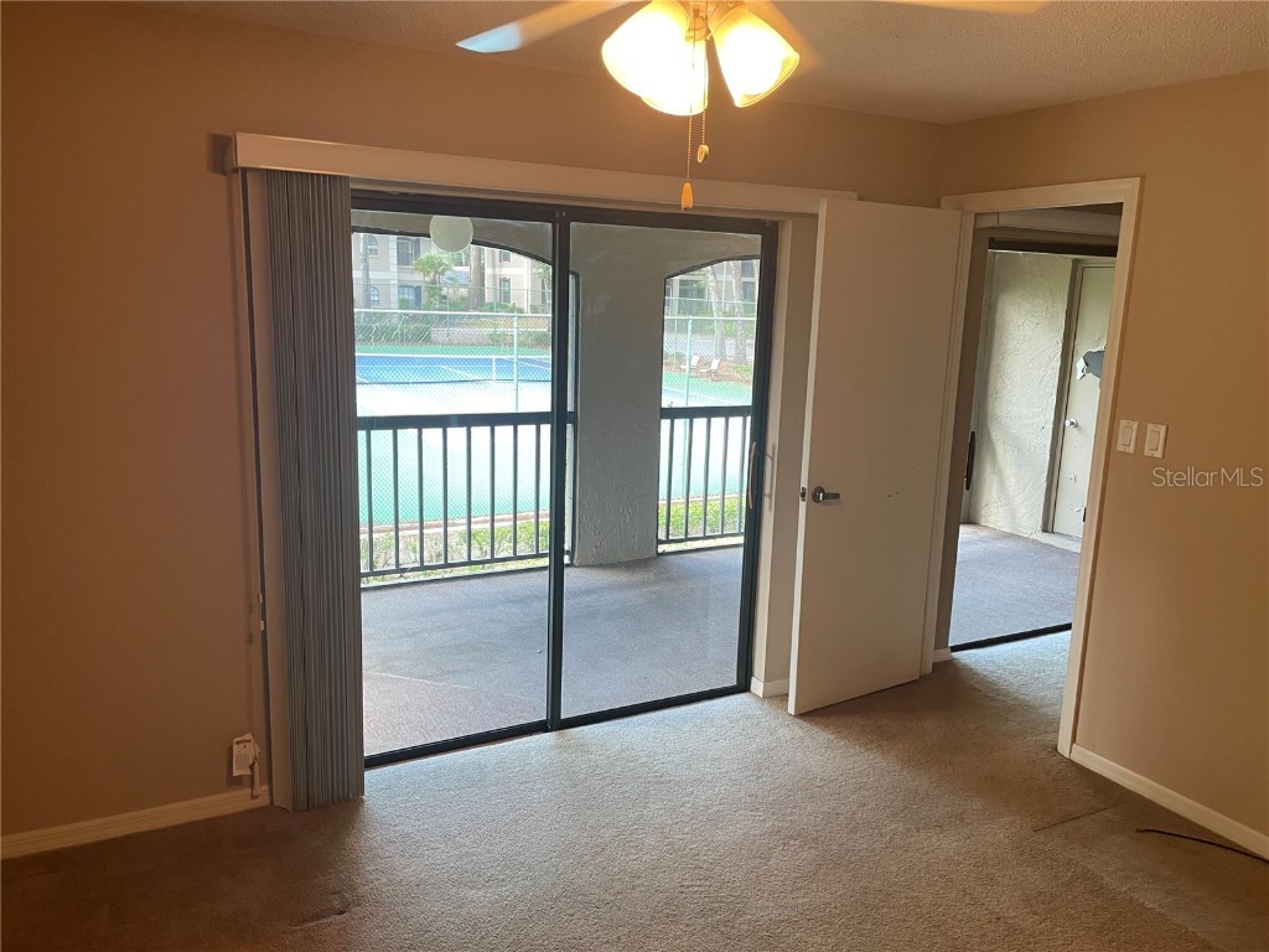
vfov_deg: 53.1
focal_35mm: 26
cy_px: 476
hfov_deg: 67.3
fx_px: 953
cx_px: 634
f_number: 1.6
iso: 80
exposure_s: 1/60
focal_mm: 4.2
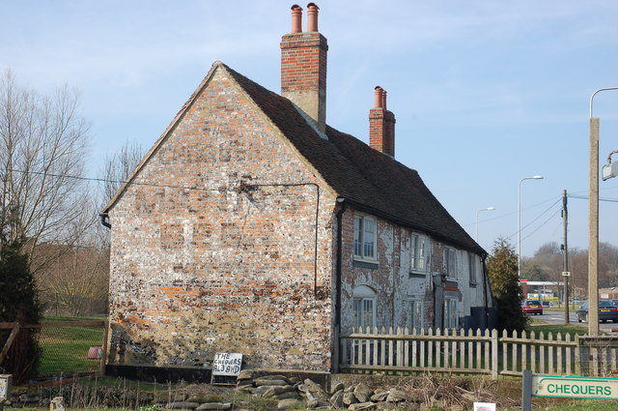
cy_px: 206
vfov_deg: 23.7
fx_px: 977
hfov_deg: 35.1
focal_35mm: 57
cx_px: 309
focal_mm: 38
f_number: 10
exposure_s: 1/250
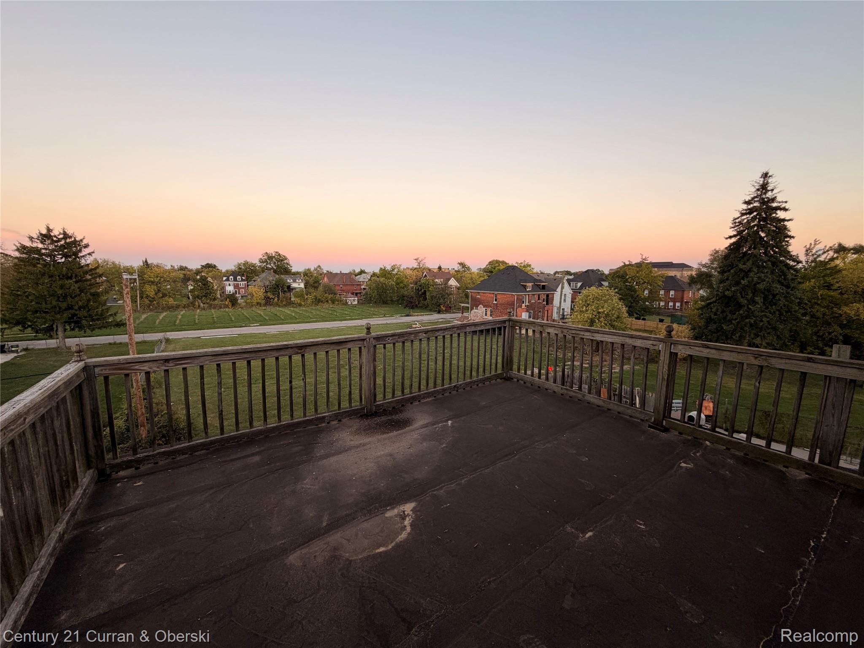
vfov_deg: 85.7
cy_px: 324
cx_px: 432
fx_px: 349
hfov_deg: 102.1
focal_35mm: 14
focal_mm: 2.22
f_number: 2.2
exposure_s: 1/121
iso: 80
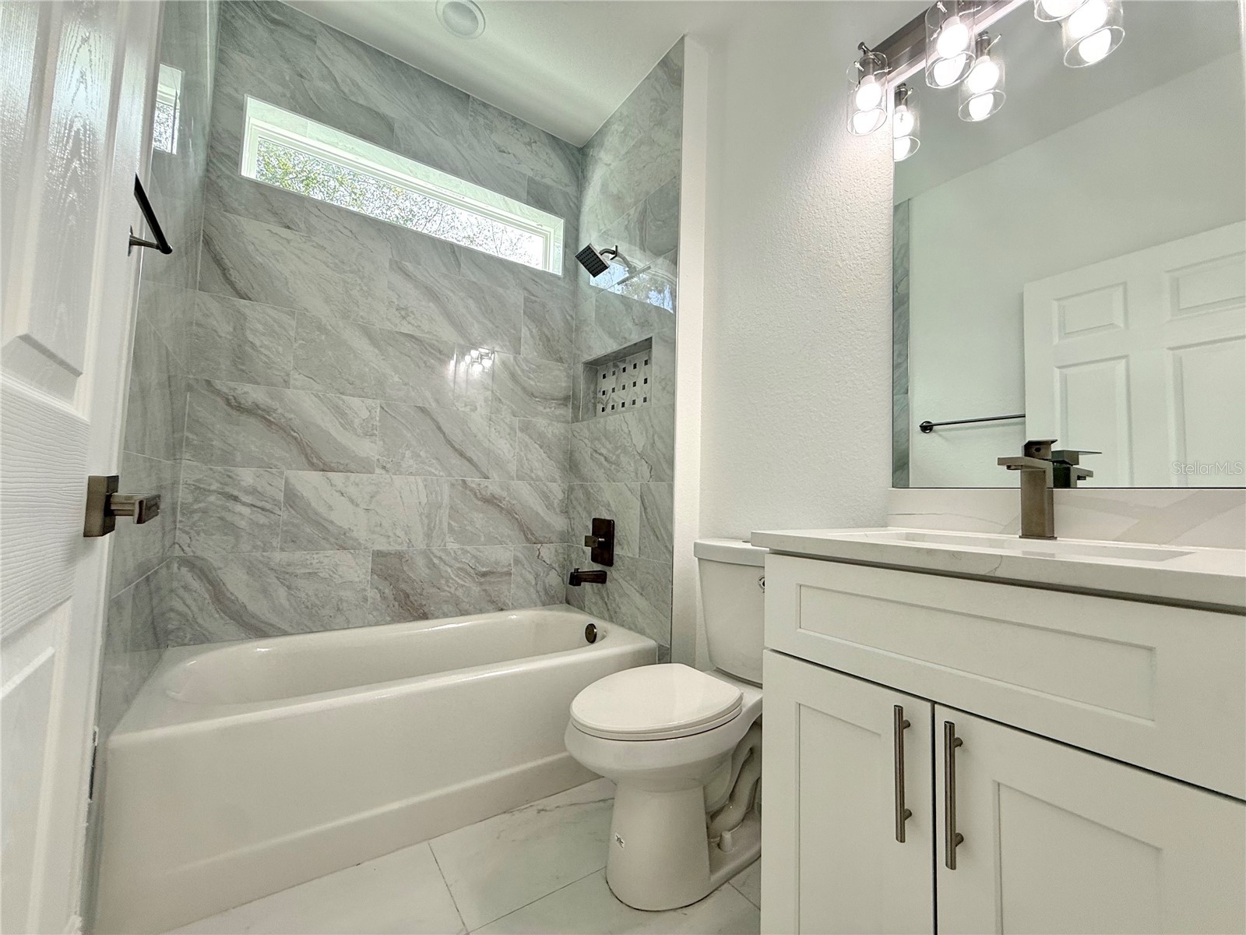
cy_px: 468
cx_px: 623
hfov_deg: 102.1
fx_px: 504
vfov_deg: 85.7
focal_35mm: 14
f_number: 2.2
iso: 64
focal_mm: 2.22
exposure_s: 1/170
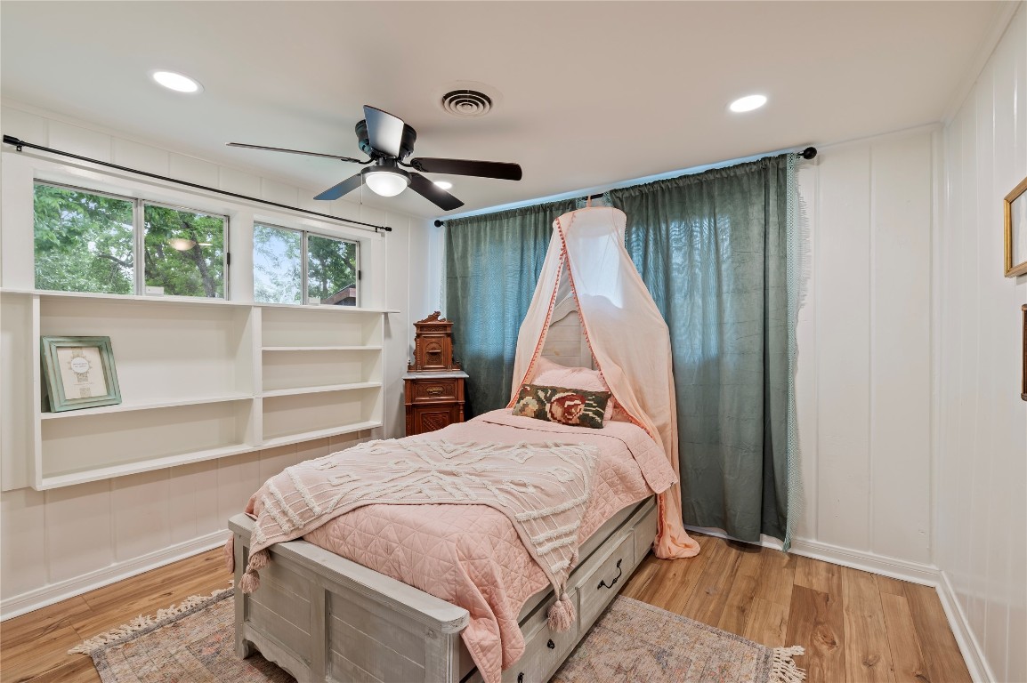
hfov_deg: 96.8
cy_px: 342
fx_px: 456
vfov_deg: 73.7
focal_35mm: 16
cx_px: 514
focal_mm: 16
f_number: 6.3
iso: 100
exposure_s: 1/2.5
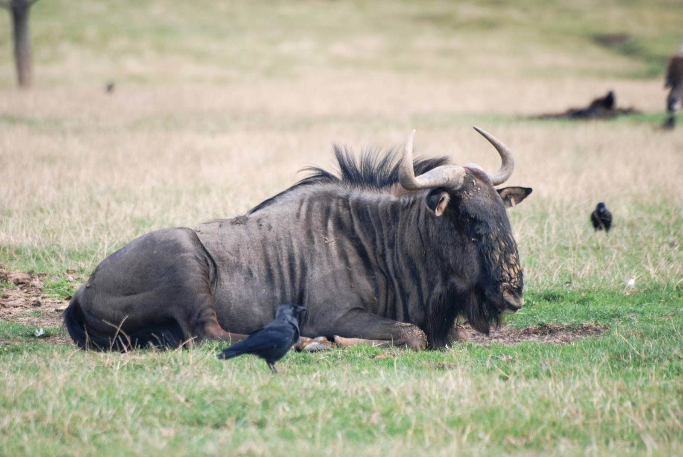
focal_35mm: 450
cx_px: 342
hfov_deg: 4.6
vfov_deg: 3.1
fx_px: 8548
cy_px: 228
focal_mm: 300
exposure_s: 1/500
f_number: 5.6
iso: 400
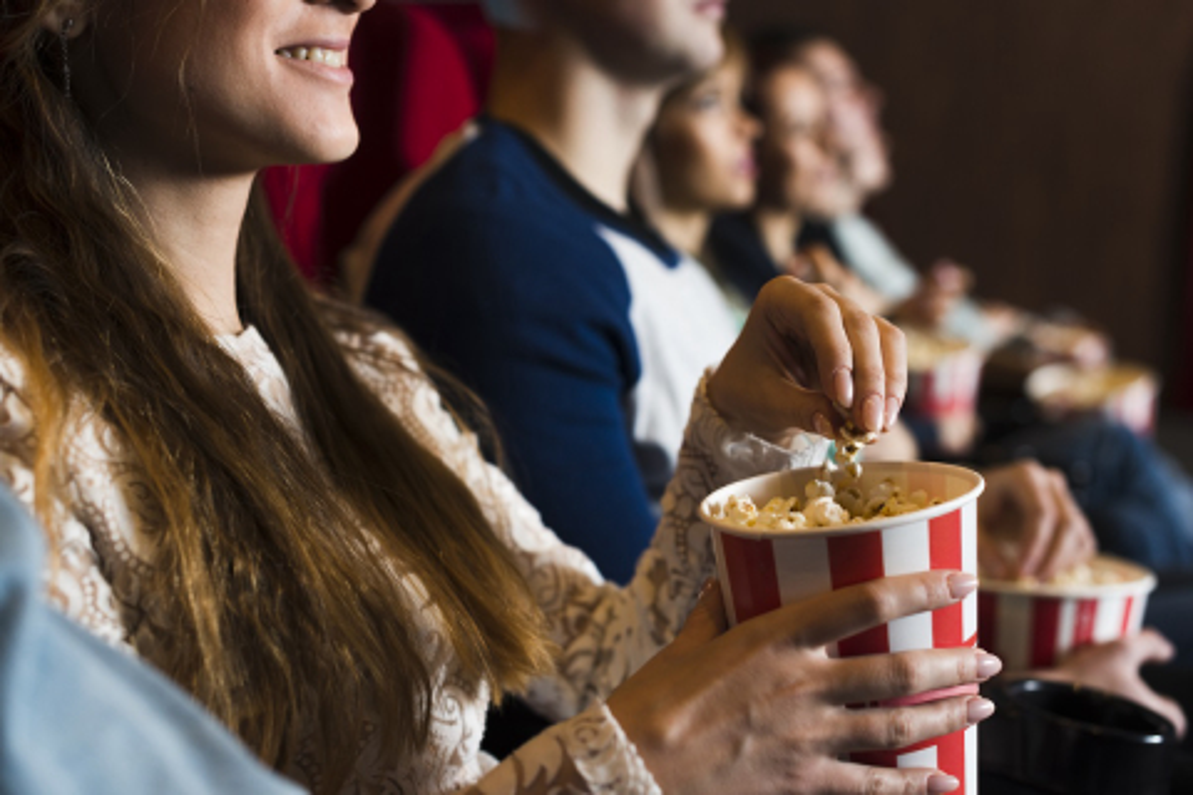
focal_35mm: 50
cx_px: 596
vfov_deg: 27.0
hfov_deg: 39.6
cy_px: 398
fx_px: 1657
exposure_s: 1/160
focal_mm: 50
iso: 320
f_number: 3.5
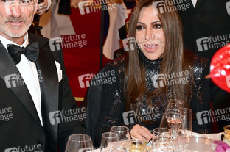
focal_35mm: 68
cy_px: 61
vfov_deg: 19.9
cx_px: 78
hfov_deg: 29.5
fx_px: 434
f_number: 4.5
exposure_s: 1/200
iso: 2500
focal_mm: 47
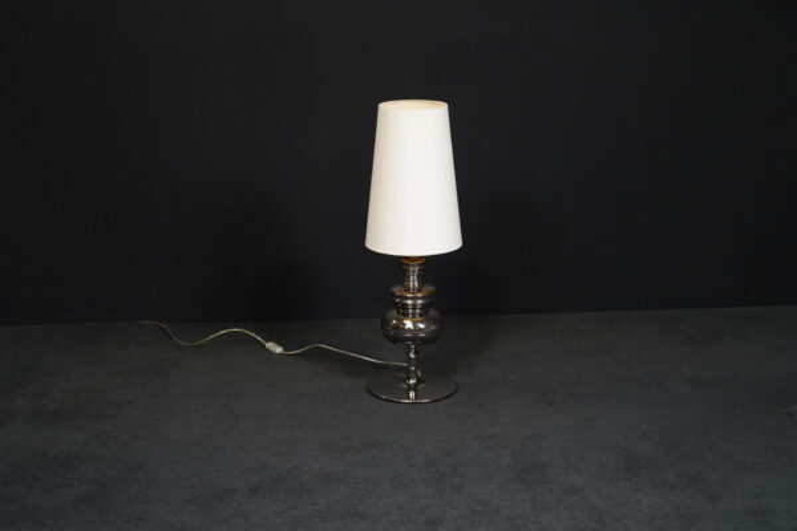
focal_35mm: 57
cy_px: 266
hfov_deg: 35.1
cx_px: 398
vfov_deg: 23.8
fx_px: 1262
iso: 5000
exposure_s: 1/100
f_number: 7.1
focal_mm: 57
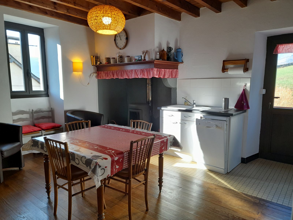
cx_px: 146
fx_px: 212
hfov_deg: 69.4
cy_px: 110
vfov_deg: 54.9
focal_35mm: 25
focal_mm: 4.6
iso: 64
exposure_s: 1/60
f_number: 2
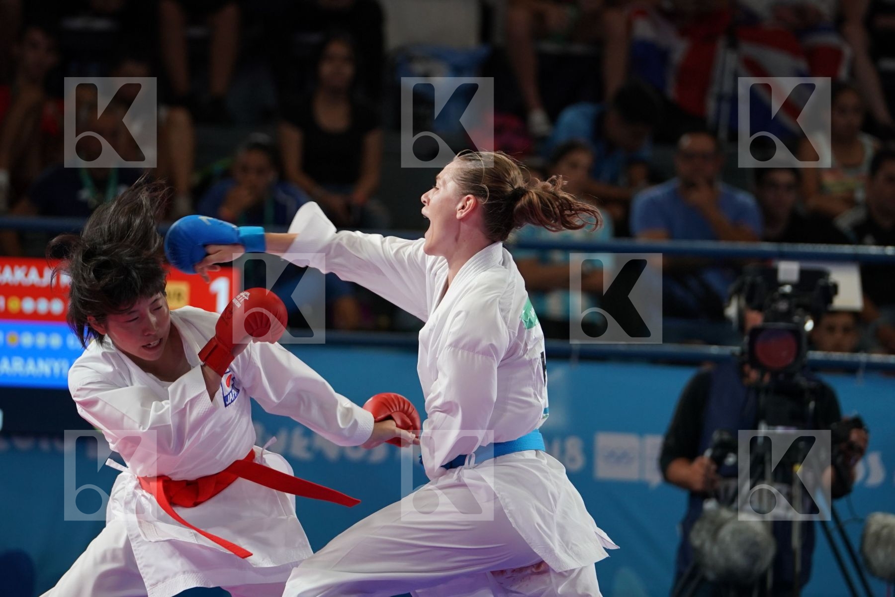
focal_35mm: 241
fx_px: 5991
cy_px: 298
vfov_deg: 5.7
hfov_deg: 8.5
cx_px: 448
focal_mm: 161
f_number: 2.8
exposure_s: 1/1000
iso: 1000
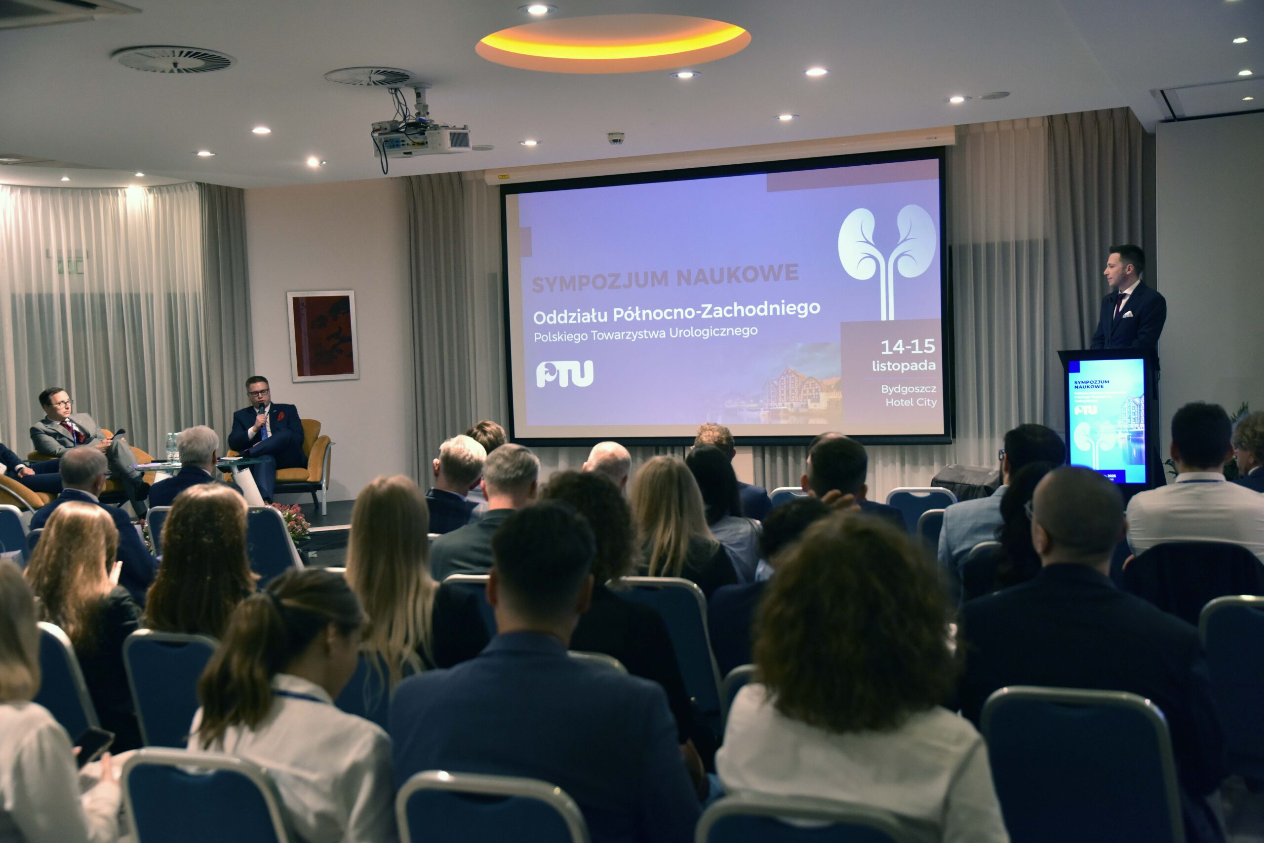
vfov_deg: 31.9
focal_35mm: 42
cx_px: 632
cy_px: 422
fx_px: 1475
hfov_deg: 46.4
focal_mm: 42
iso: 2200
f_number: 4
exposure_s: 1/50
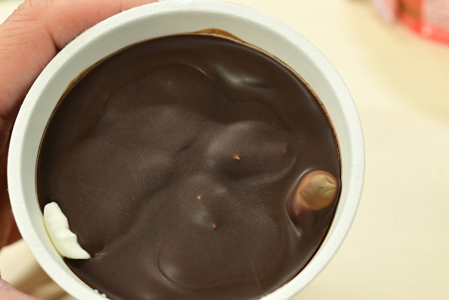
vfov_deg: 22.6
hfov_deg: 33.4
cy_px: 150
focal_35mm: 60
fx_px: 748
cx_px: 224
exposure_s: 1/100
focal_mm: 60
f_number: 9
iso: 8000
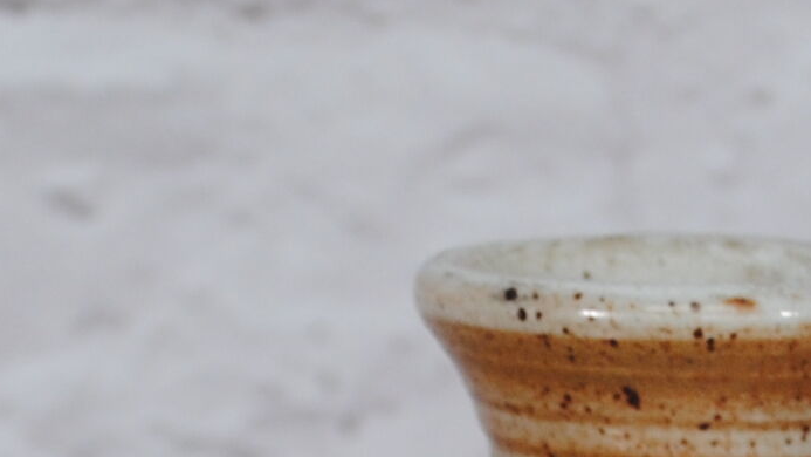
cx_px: 481
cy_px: 1226
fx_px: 7183
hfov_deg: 6.5
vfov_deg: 3.6
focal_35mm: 334
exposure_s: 1/80
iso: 200
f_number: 5
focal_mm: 38
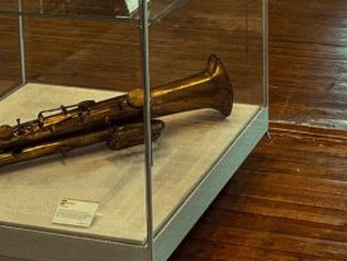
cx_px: 333
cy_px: -138
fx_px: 973
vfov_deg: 14.2
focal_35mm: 97
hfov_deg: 19.7
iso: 125
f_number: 1.5
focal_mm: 5.7
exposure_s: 1/50
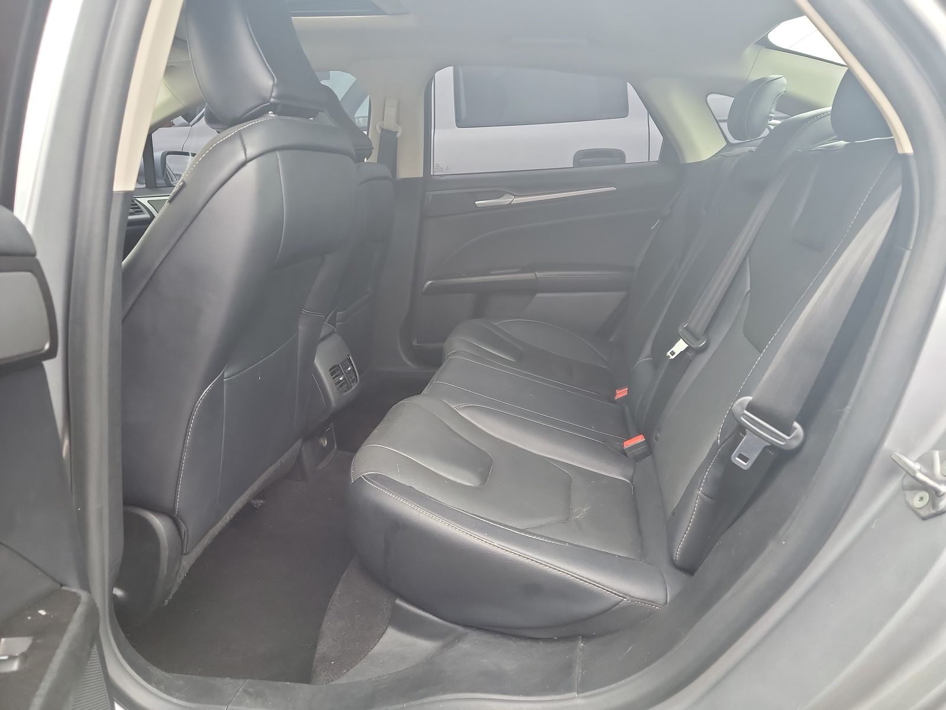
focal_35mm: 24
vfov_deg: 56.8
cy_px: 355
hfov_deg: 71.6
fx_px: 656
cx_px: 473
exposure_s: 1/59
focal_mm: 6.7
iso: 506
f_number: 1.8
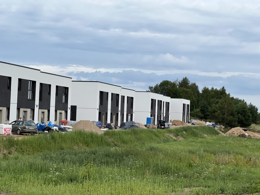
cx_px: 130
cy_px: 98
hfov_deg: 25.3
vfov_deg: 19.1
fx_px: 578
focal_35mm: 77
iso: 32
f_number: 2.8
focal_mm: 9
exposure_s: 1/490
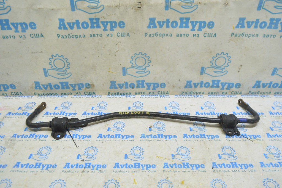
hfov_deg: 67.4
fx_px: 211
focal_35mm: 27
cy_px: 94
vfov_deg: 47.9
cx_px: 141
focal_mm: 18
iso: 400
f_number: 5.6
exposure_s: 1/20
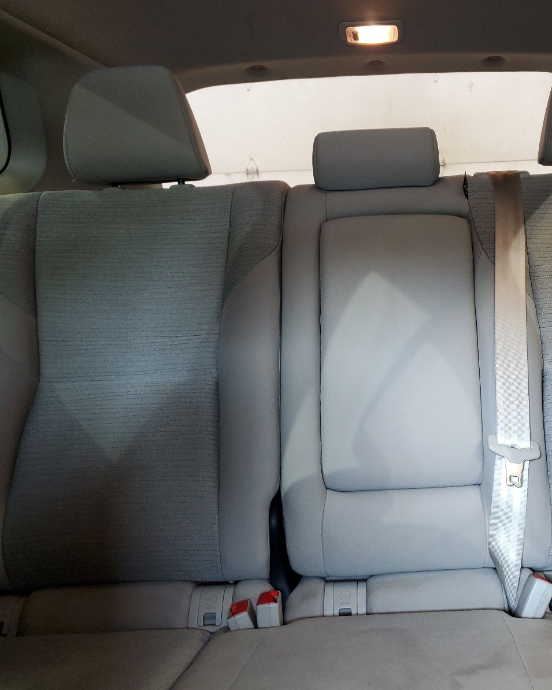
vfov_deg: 52.8
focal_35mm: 34
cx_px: 398
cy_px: 344
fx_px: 694
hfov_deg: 42.3
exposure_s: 1/60.2
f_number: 1.5
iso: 146
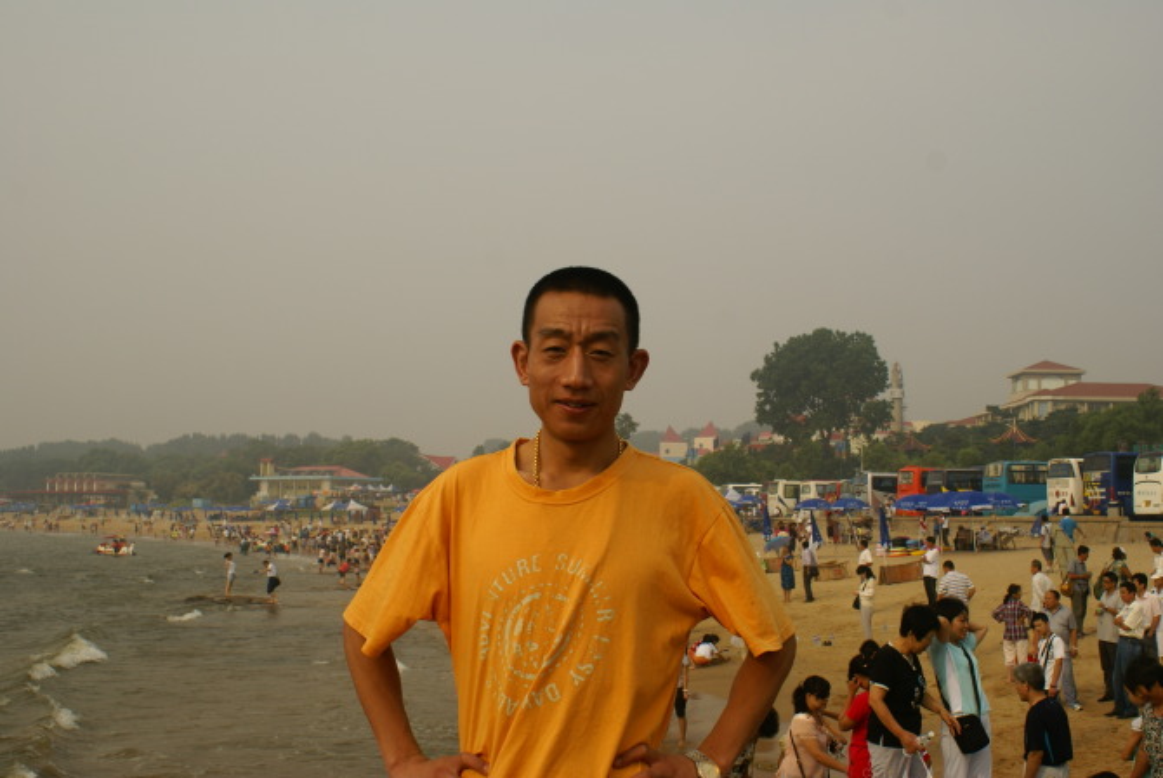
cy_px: 389
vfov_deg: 32.0
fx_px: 1358
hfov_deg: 46.4
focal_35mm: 42
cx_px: 582
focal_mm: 28
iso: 100
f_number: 9
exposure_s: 1/320
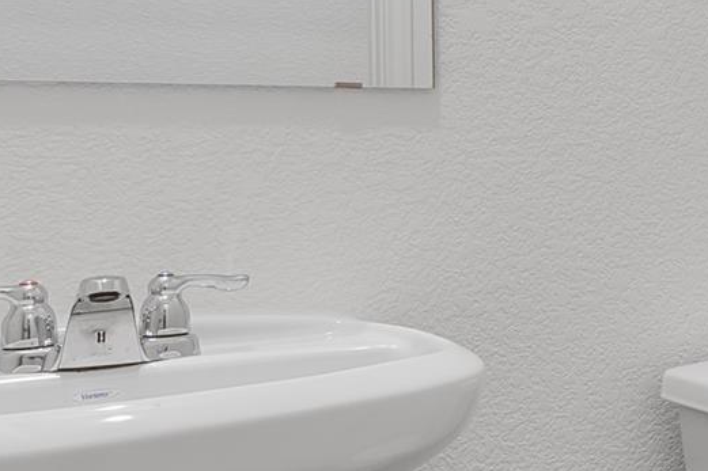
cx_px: 965
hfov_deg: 27.3
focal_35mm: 59
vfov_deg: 22.9
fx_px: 1160
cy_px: 153
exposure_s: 1/2
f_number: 9
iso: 100
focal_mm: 10
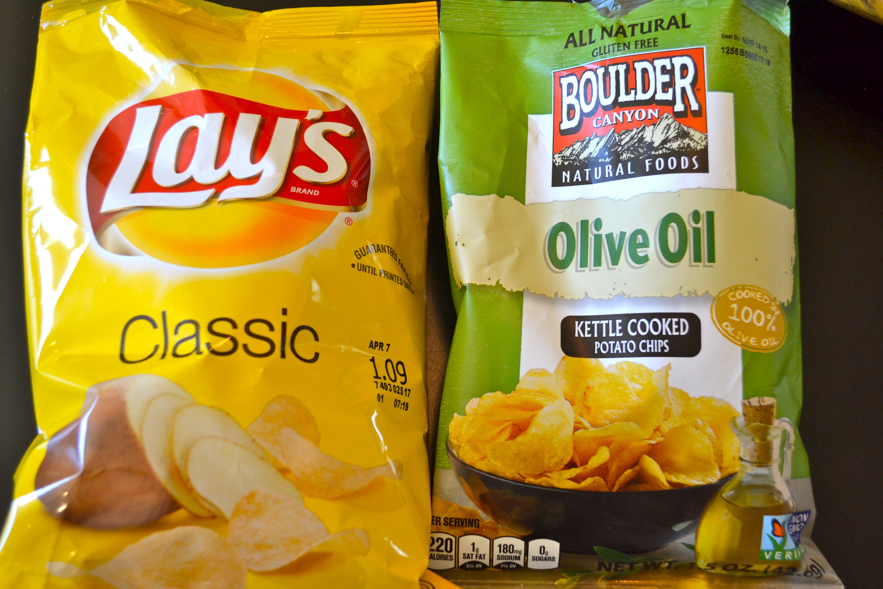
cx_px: 442
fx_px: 957
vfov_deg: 34.2
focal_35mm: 39
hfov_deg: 49.6
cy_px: 294
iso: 640
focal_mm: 26
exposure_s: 1/60
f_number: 4.2
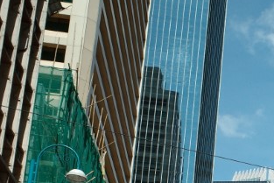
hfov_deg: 17.4
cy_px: 283
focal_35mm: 103
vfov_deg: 12.6
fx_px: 784
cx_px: 434
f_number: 5
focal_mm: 18.3
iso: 200
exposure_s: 1/800
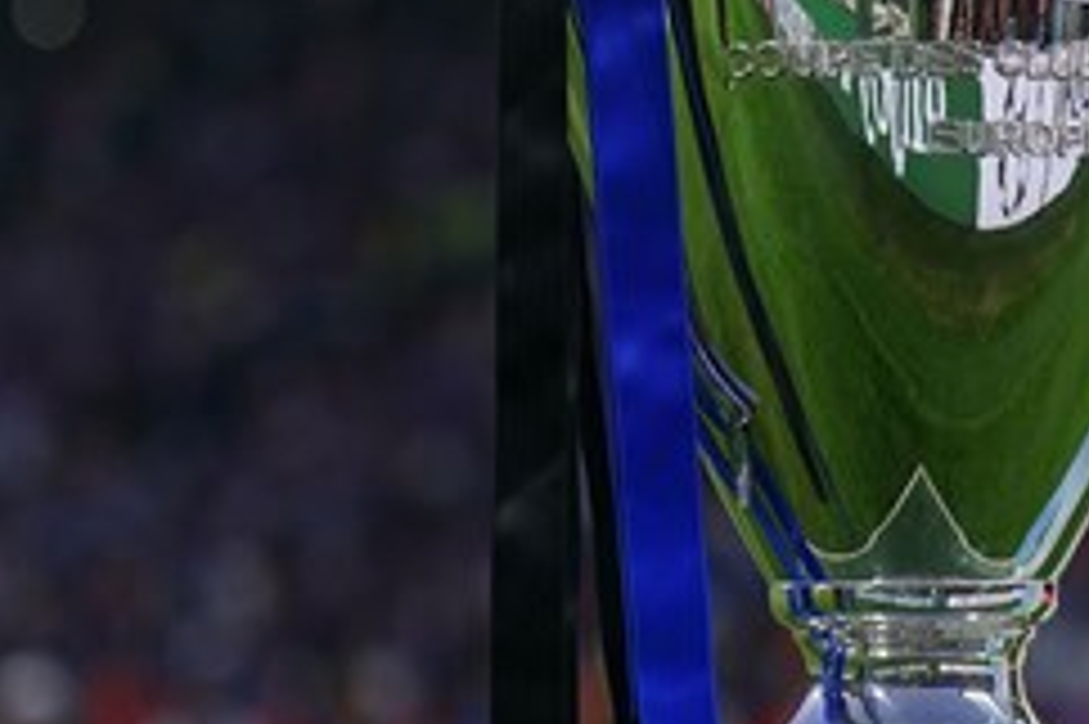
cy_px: 99
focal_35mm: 334
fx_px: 10096
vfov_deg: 4.1
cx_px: 850
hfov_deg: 6.2
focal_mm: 115
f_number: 2.8
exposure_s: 1/1250
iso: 1000
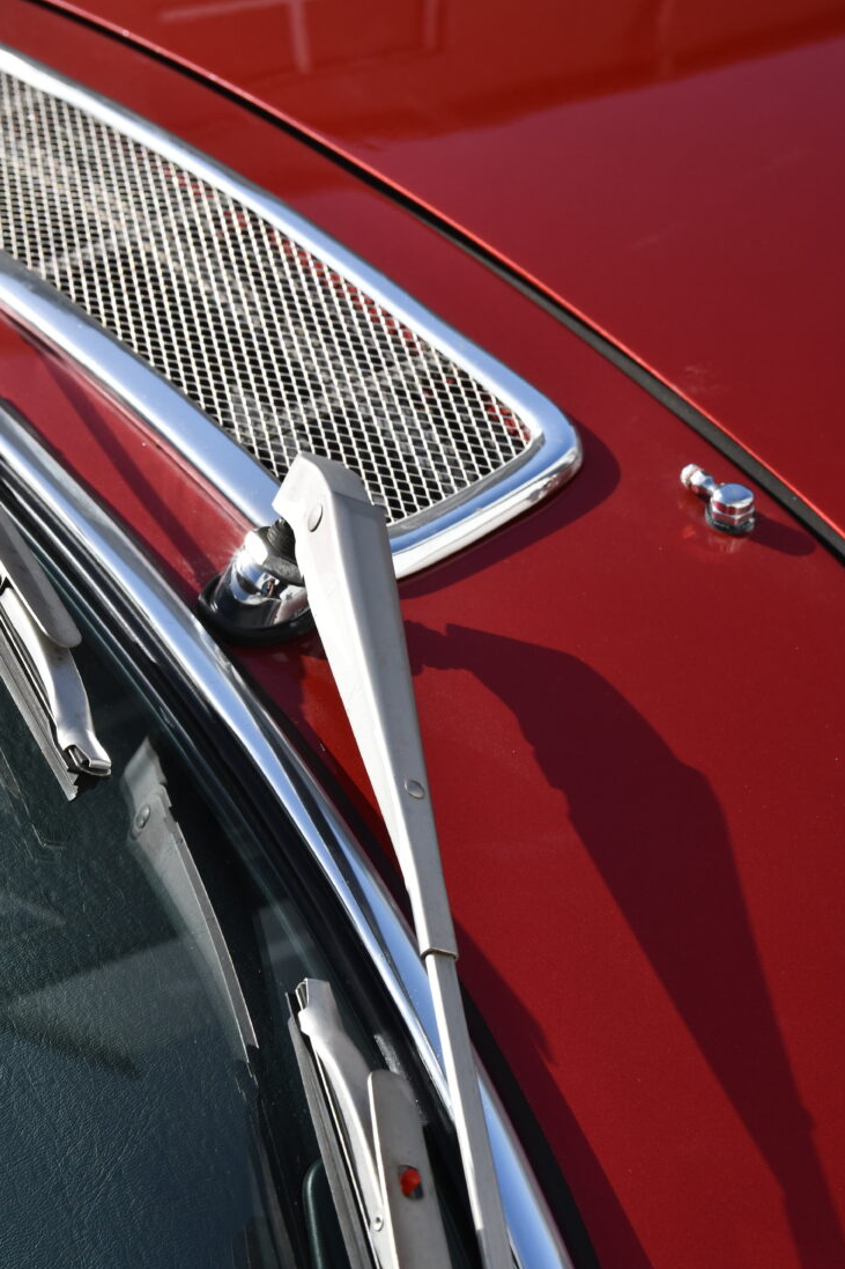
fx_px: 2219
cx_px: 428
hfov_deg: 21.6
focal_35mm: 63
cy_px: 628
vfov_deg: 31.9
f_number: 11
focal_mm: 40
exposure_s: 1/500
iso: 400
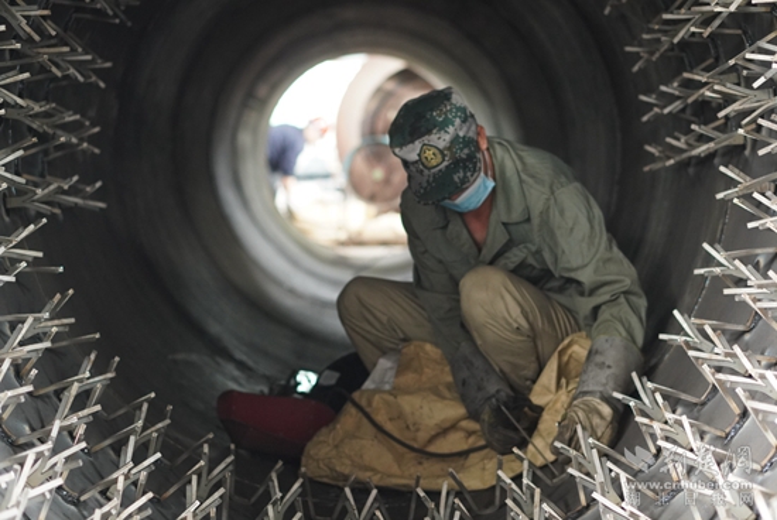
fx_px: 1620
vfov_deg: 18.2
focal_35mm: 75
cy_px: 260
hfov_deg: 27.0
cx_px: 388
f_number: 2.2
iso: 1600
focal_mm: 50
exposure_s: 1/60
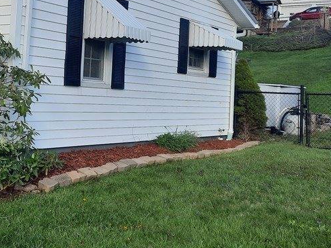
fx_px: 497
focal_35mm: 52
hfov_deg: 34.7
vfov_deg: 27.7
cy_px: 65
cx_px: 30
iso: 32
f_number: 2
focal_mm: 4.6
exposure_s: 1/518
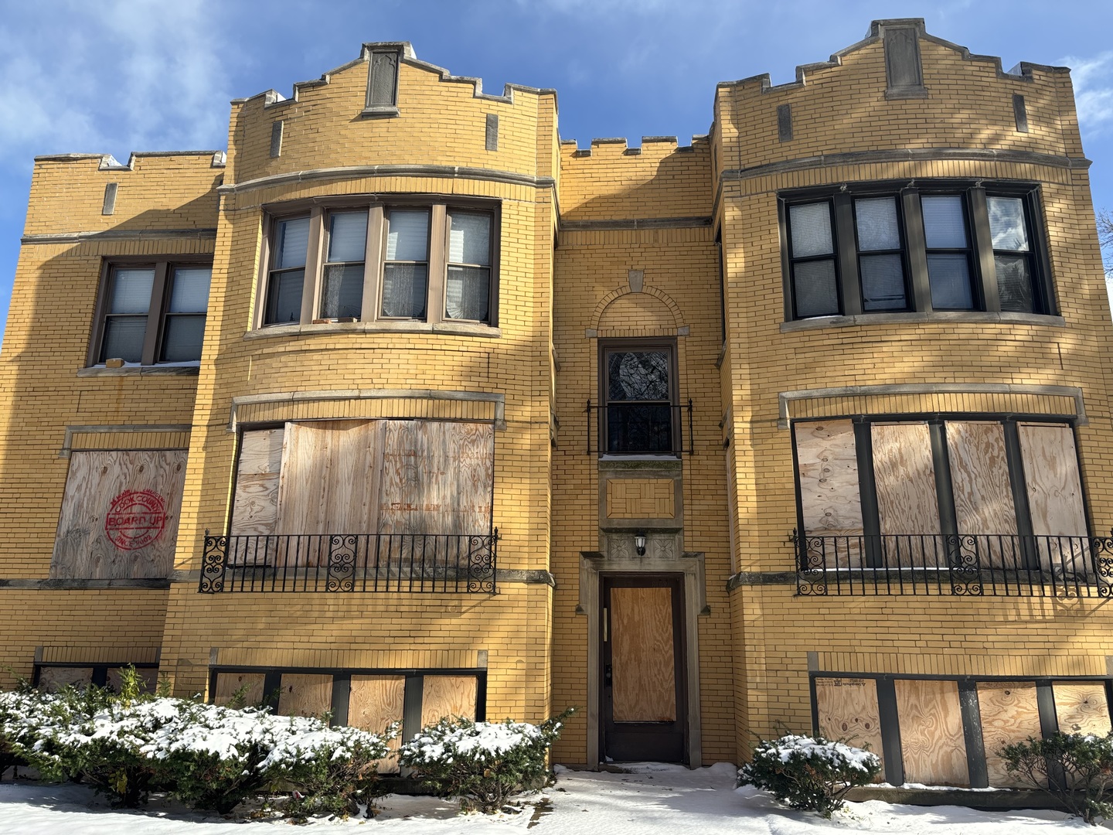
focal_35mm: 26
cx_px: 556
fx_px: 836
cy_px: 418
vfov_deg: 53.1
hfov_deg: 67.3
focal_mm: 5.96
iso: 50
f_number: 1.6
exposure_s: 1/2513
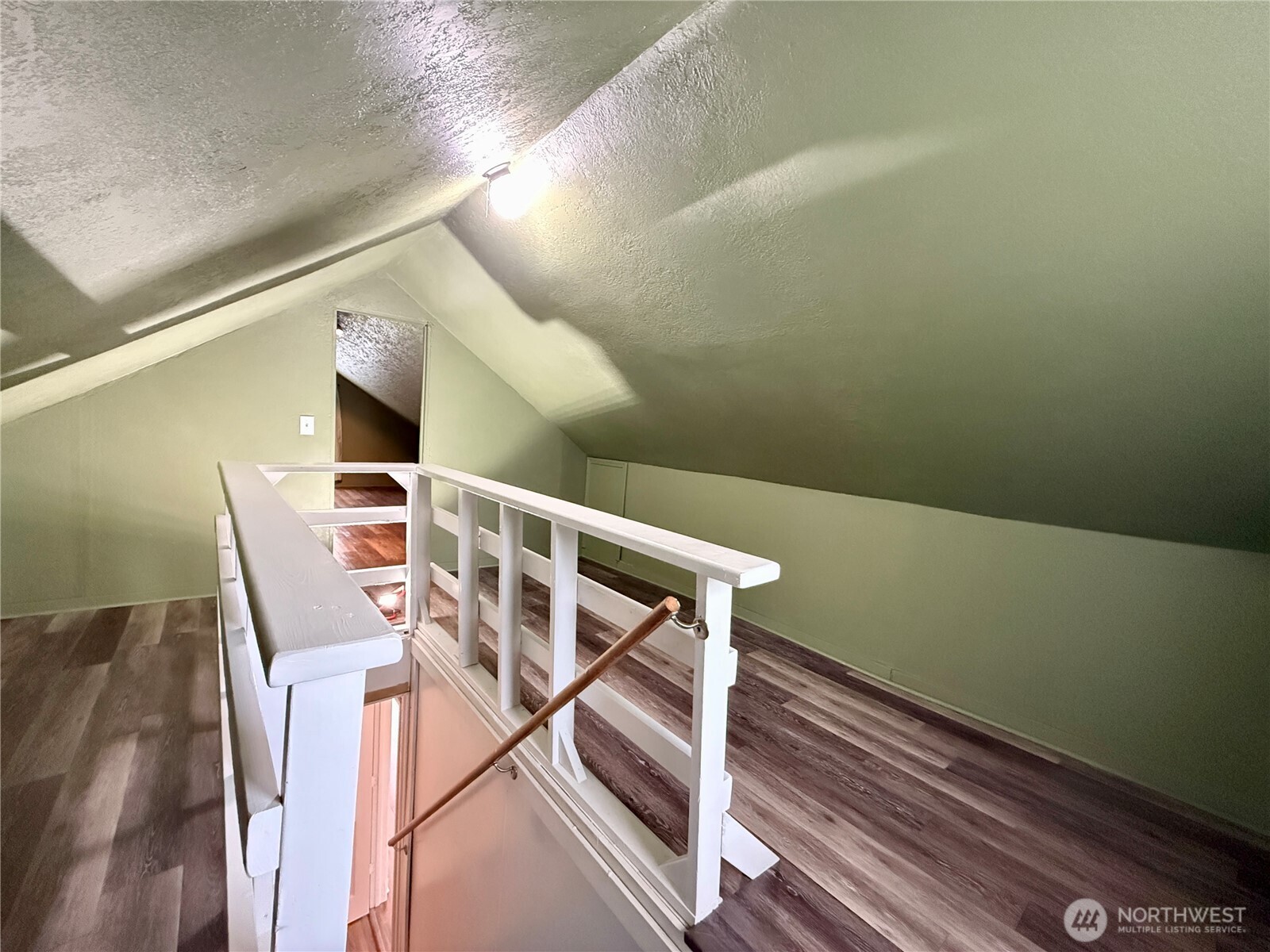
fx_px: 514
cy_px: 476
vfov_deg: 85.7
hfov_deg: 102.1
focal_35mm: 14
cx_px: 635
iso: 1250
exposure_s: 1/60
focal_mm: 2.22
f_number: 2.2
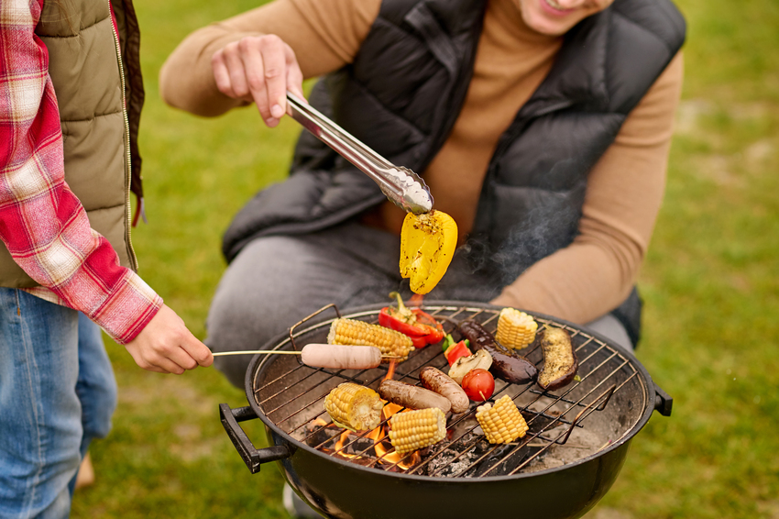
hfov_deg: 23.9
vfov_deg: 16.1
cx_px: 390
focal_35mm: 85
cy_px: 260
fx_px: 1838
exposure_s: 1/800
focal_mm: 85
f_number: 2.8
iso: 200
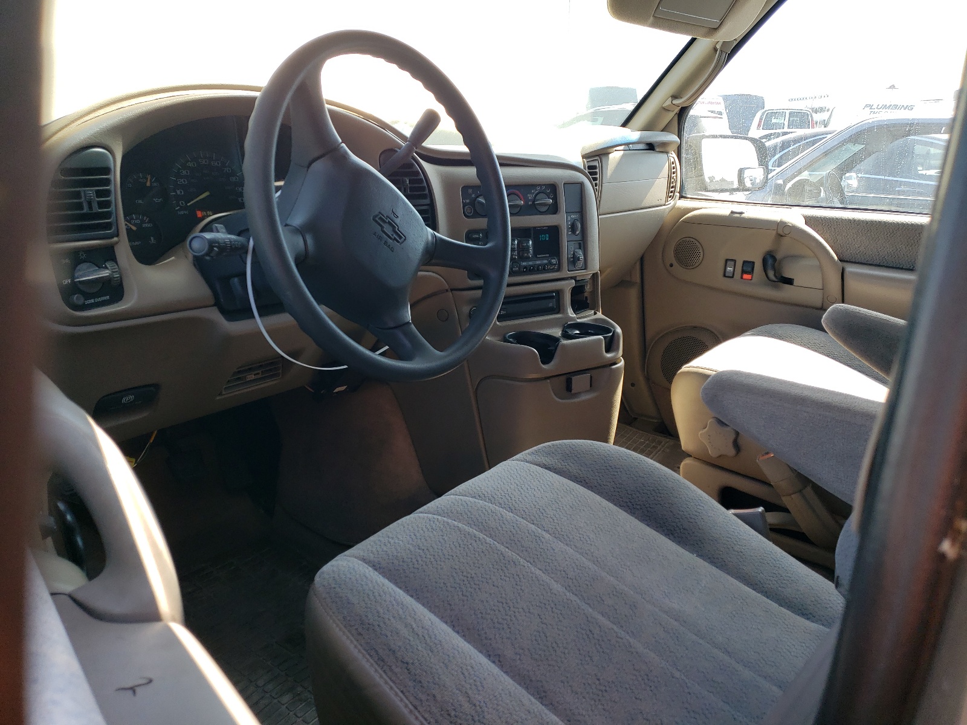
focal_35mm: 26
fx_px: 726
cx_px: 484
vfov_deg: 53.1
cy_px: 362
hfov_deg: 67.3
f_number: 1.5
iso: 50
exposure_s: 1/323
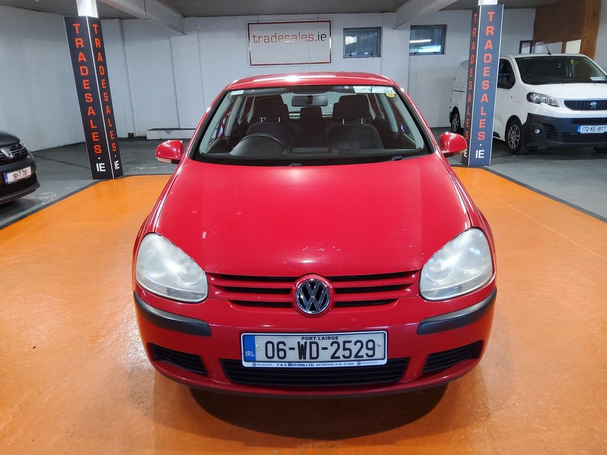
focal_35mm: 26
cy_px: 228
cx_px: 304
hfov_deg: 67.3
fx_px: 456
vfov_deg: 53.1
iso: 250
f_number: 2
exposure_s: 1/50
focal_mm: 3.08
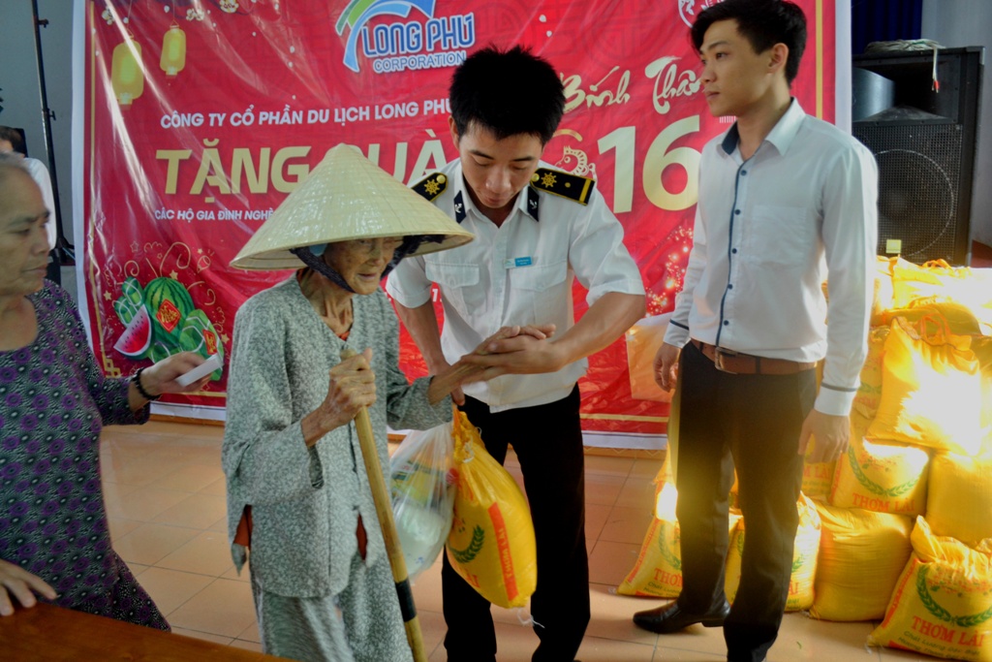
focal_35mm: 27
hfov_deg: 67.4
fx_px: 744
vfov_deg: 47.9
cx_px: 496
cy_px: 331
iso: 800
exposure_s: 1/40
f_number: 3.5
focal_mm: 18
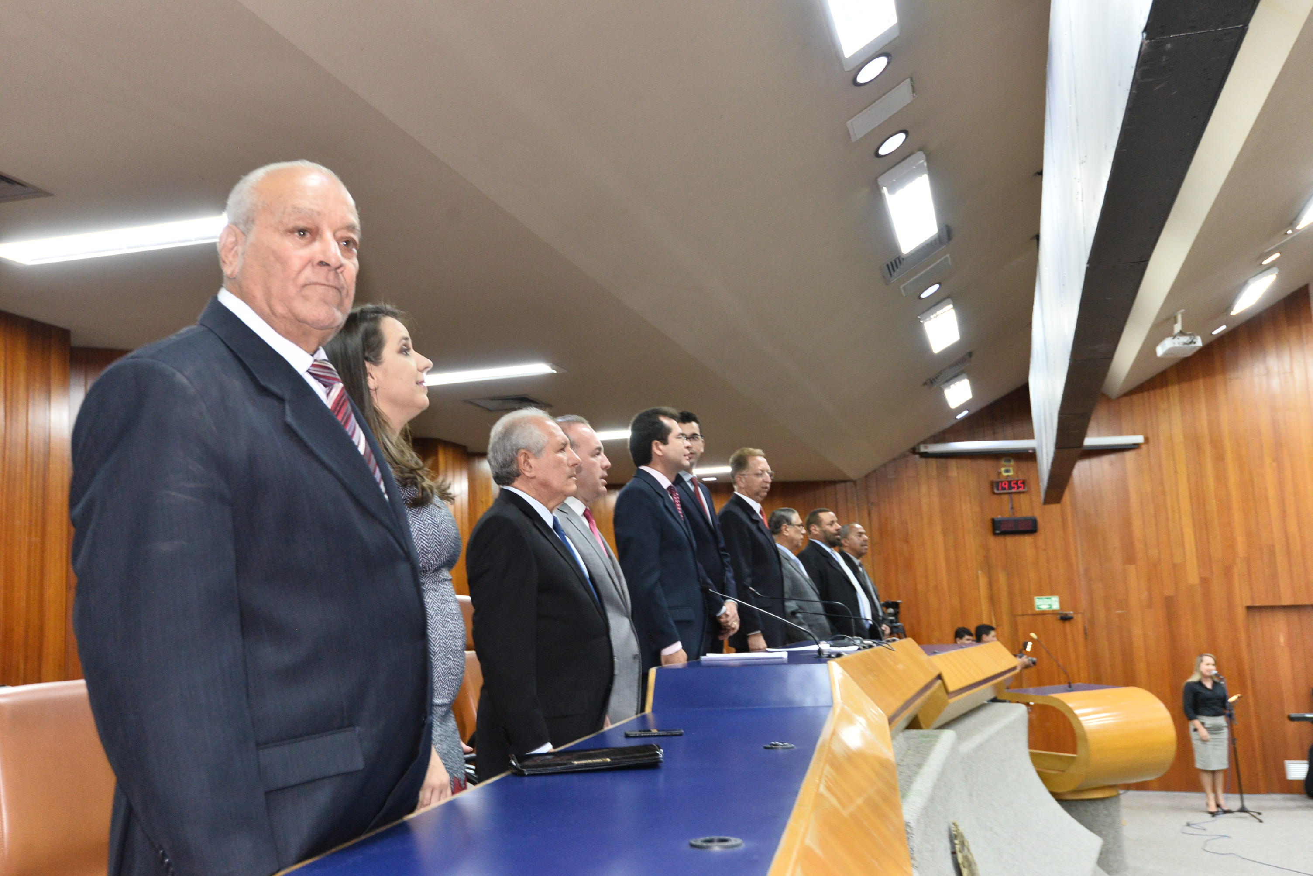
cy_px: 438
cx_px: 656
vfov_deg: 37.9
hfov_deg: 54.4
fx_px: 1277
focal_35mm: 35
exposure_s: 1/60
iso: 2500
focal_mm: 35
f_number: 5.6
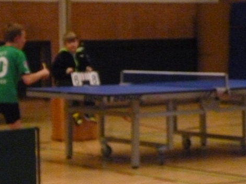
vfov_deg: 9.7
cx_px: 142
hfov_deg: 12.9
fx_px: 1087
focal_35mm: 153
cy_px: 99
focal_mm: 20
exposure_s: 1/60
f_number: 6.5
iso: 1600
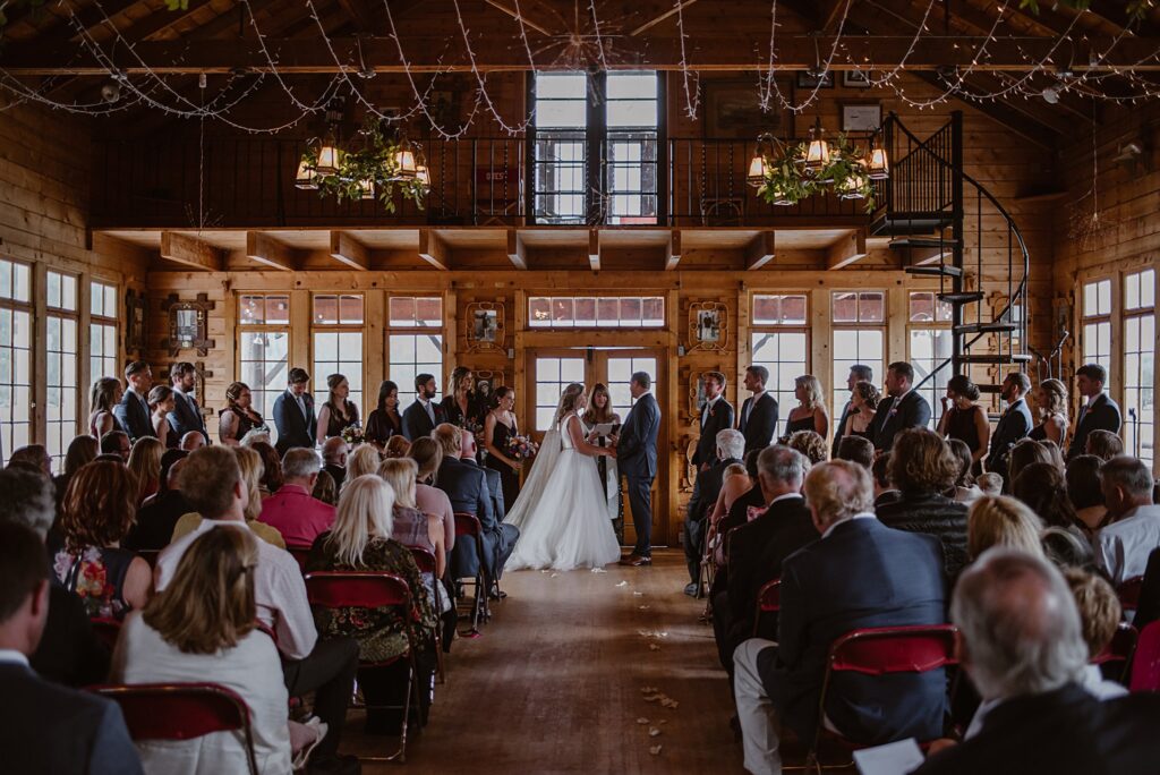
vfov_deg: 37.9
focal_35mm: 35
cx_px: 580
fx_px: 1128
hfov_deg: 54.4
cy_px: 388
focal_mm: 35
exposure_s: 1/250
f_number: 2
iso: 1000
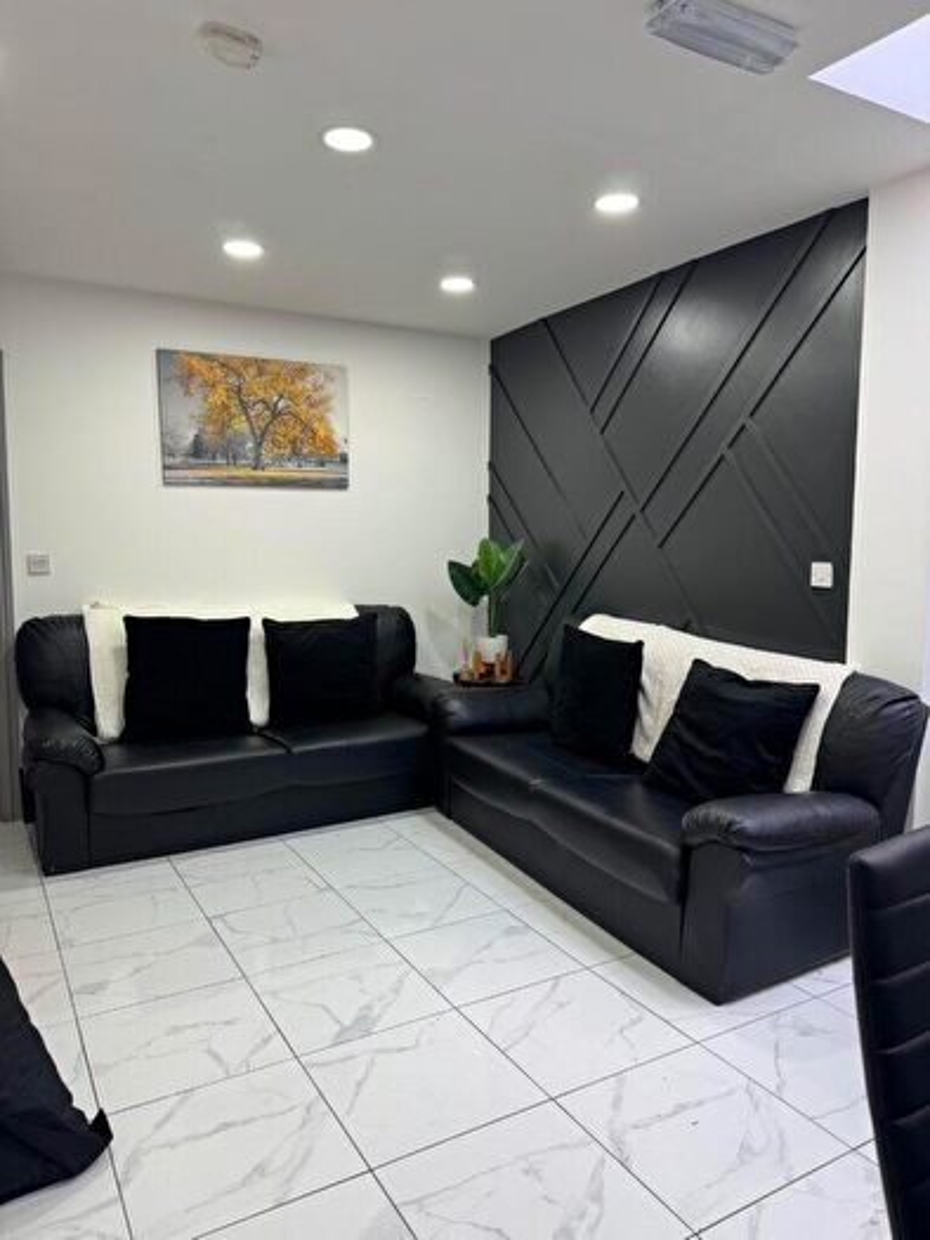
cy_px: 620
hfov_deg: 56.8
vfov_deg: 71.6
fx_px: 859
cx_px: 465
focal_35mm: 24
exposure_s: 1/100
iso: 125
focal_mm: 6.76
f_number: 1.78
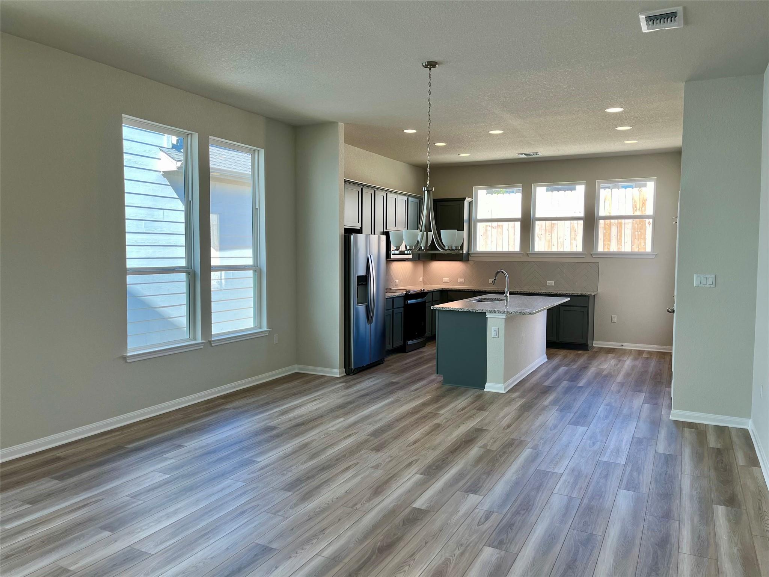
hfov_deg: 67.3
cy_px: 288
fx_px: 578
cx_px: 384
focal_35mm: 26
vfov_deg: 53.1
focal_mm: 5.1
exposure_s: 1/188
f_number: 1.6
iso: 40
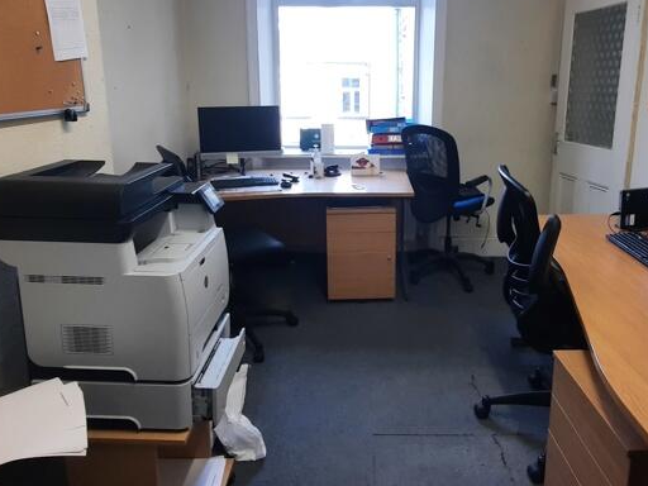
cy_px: 182
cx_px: 347
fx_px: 487
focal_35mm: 26
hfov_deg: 67.2
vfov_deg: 52.5
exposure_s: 1/50
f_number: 2.2
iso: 80
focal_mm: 1.74
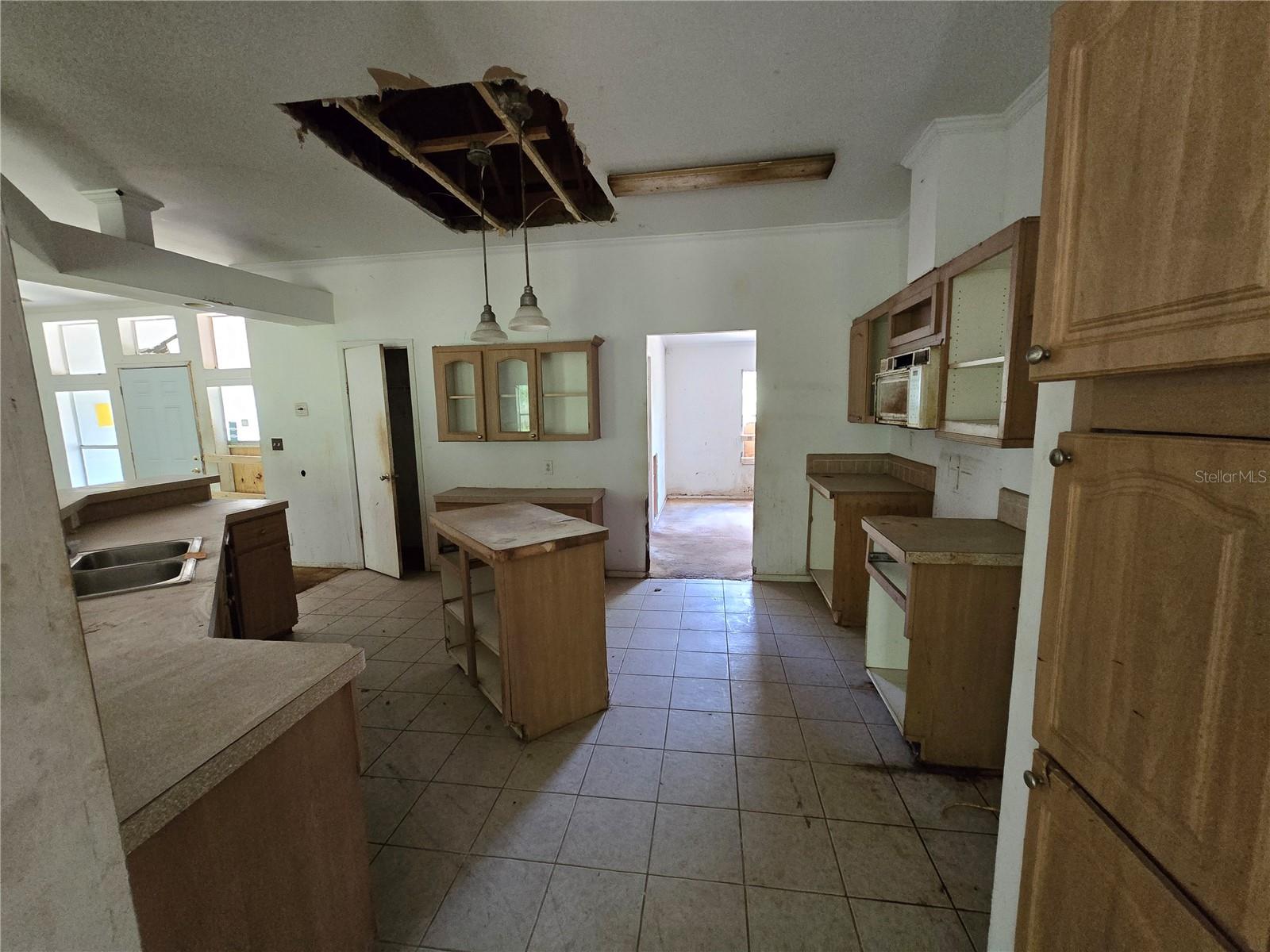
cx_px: 635
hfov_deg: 106.2
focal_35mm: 13
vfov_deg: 89.9
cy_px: 476
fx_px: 477
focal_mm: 2.2
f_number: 2.2
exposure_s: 1/60
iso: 1000
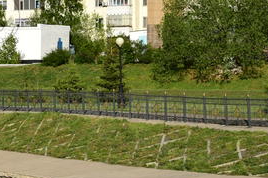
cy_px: 18
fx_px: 1160
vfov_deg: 8.7
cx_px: -162
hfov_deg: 12.4
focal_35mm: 156
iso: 100
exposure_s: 1/250
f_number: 9
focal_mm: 32
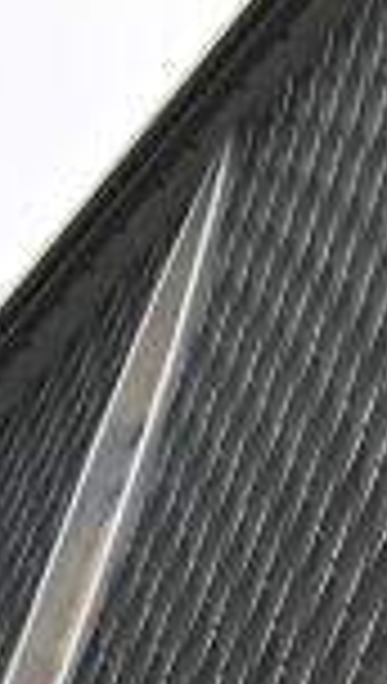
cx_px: 1728
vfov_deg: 12.8
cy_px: 731
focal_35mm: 165
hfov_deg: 5.9
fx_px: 2997
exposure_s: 1/200
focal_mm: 24
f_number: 9
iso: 64
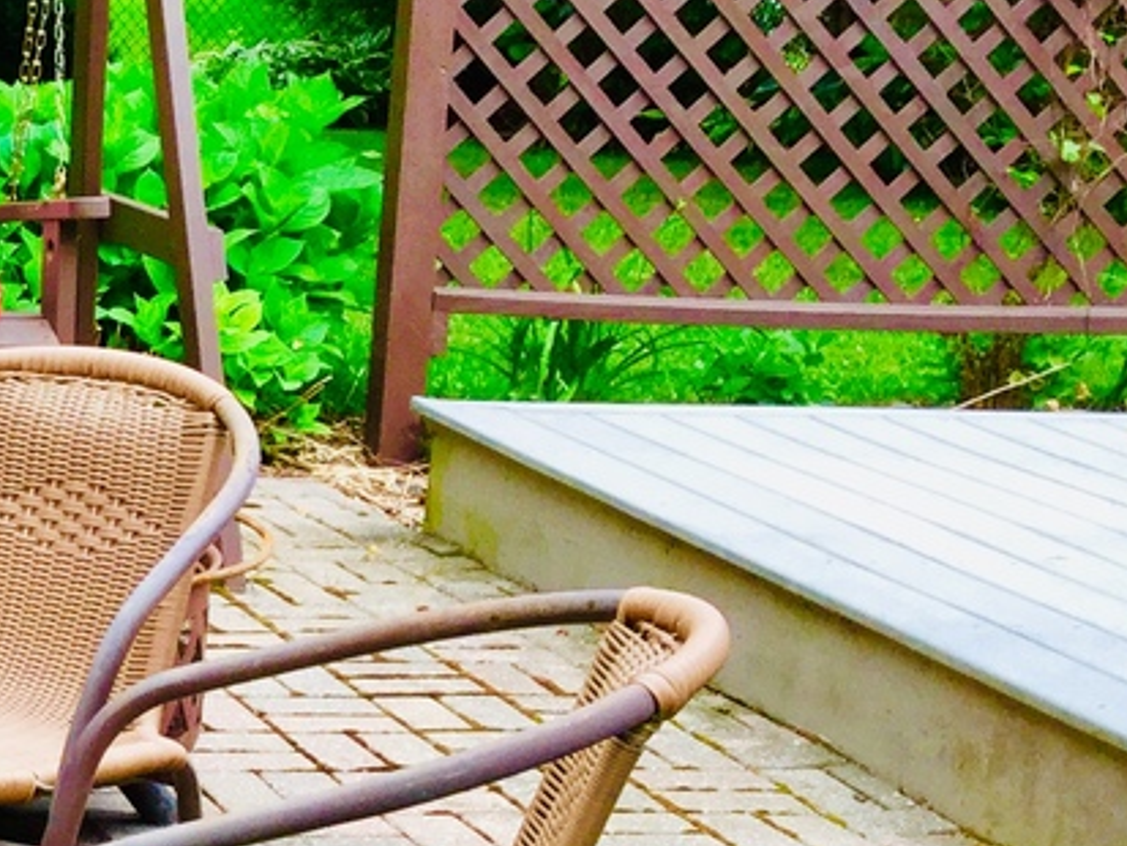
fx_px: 3517
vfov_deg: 13.7
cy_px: 521
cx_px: -420
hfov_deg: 16.9
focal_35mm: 108
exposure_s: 1/120
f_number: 2.4
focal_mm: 3.3
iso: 40
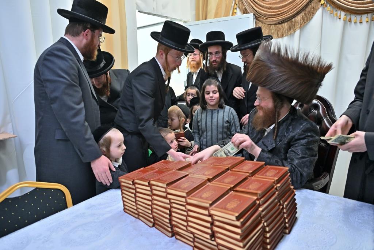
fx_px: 249
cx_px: 187
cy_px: 125
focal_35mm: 24
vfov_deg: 53.1
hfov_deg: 73.7
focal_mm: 24
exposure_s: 1/125
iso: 1000
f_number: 4
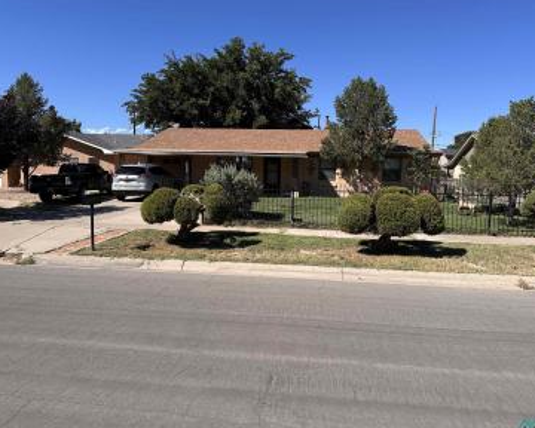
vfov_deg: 54.9
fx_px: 412
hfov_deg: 66.0
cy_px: 211
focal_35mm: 26
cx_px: 282
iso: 80
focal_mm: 6.86
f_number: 1.78
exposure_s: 1/4348
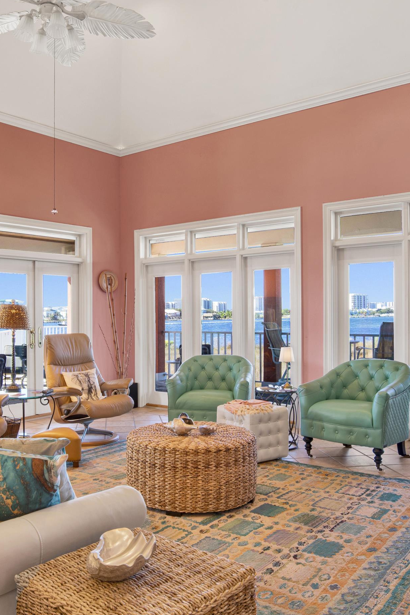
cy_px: 313
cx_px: 159
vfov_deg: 61.9
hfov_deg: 43.3
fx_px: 512
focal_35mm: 30
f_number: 11
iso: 200
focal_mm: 18
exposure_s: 1/10
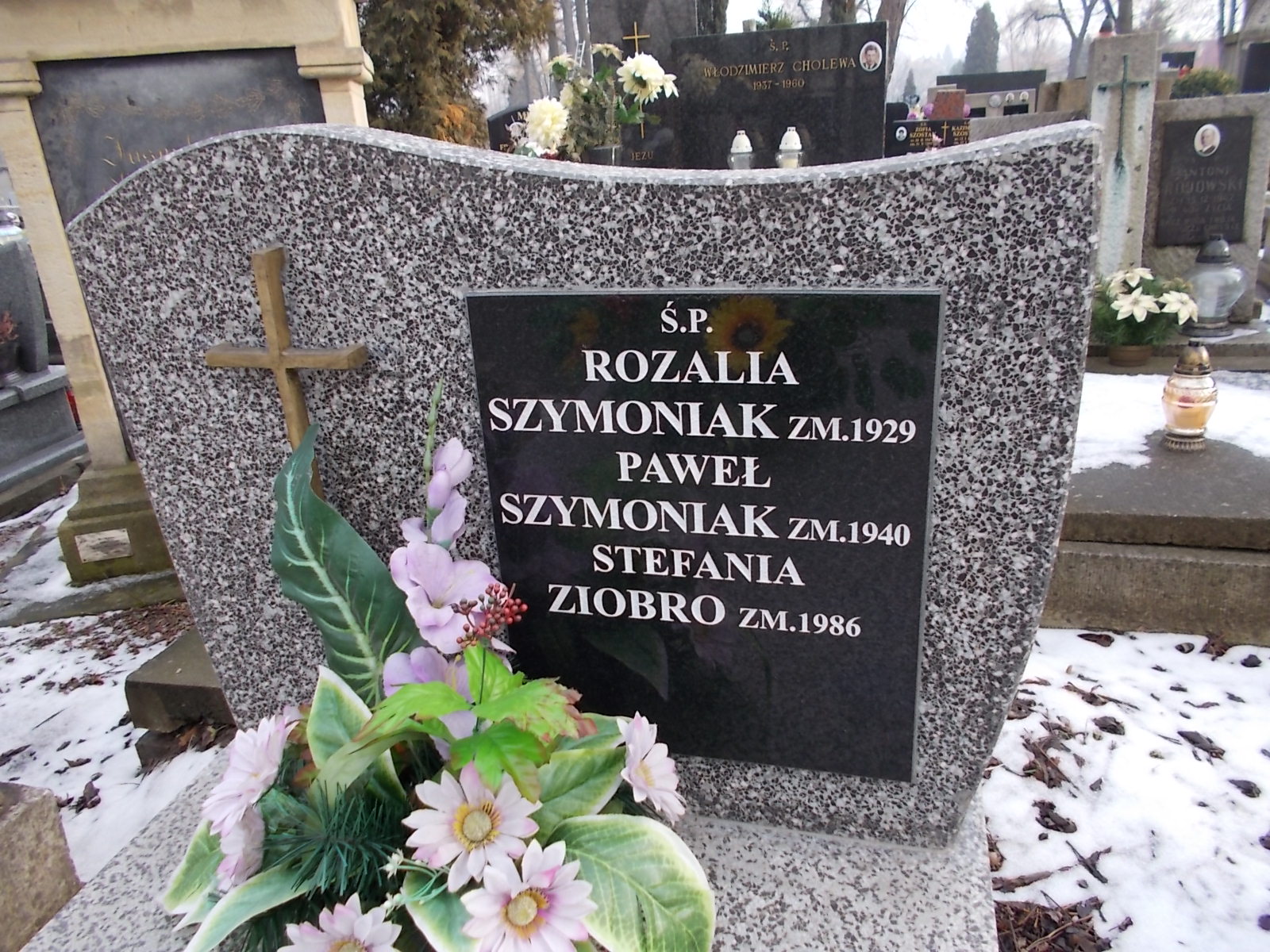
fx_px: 954
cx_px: 635
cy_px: 476
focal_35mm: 26
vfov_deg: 53.1
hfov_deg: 67.3
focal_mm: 4.6
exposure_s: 1/160
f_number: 3.2
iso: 80
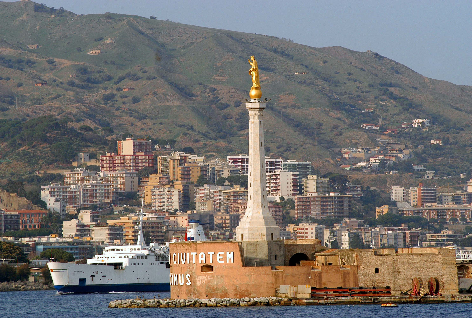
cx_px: 236
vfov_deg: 4.6
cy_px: 159
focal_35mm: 300
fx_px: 3944
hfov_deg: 6.8
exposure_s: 1/320
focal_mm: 200
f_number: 10
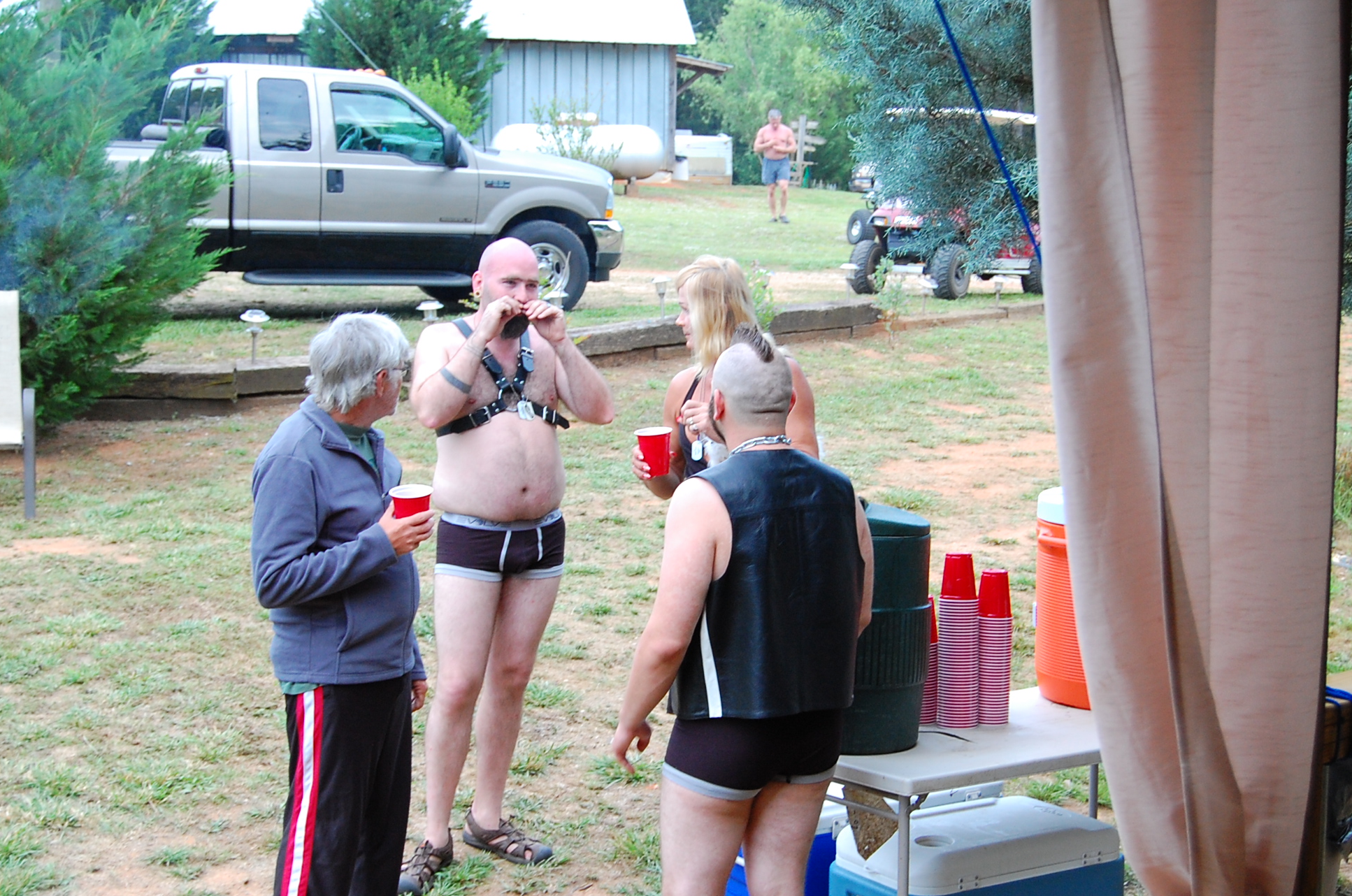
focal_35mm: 56
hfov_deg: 35.7
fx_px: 2099
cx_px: 668
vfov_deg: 24.1
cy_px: 461
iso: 800
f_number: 5.6
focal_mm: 32
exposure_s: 1/100
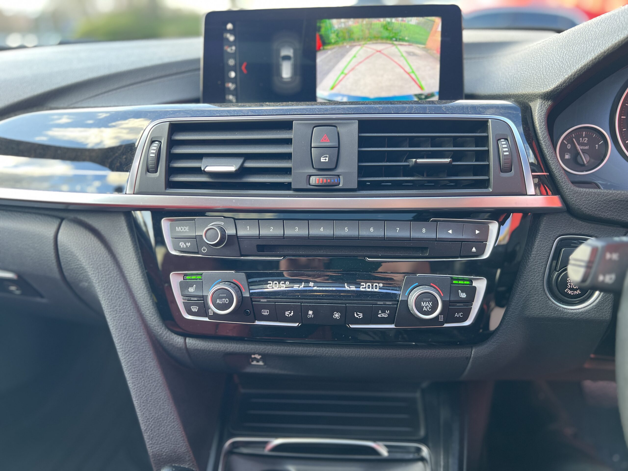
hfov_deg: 67.3
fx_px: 472
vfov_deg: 53.1
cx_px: 314
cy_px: 236
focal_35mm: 26
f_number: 1.5
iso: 100
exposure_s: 1/51
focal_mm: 5.7
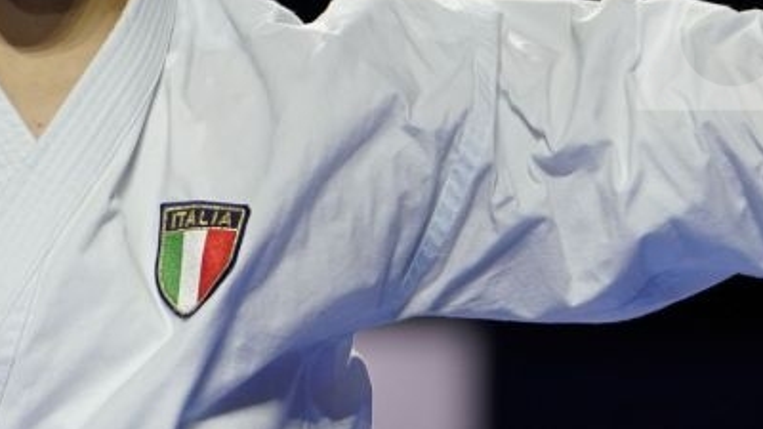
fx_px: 19058
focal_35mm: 942
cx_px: 168
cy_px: -63
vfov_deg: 1.3
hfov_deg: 2.3
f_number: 2.8
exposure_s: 1/500
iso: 400
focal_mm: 200
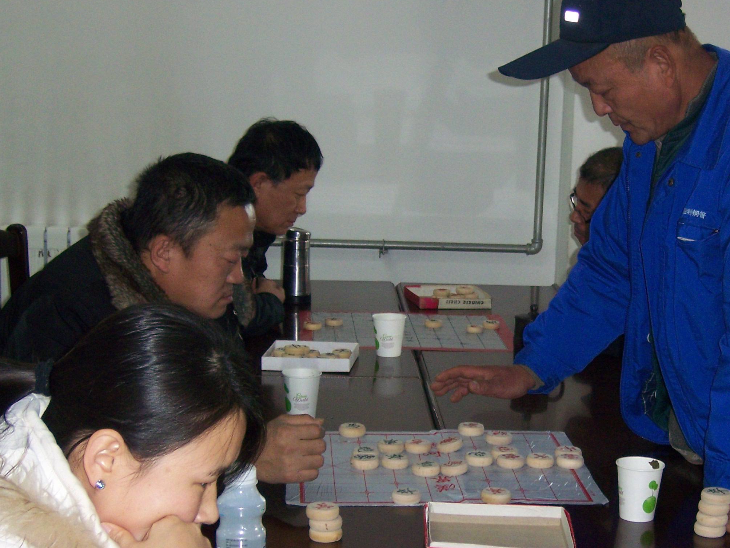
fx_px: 1667
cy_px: 347
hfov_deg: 24.5
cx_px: 503
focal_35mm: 79
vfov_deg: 18.6
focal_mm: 9.3
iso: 160
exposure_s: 1/80
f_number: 3.4
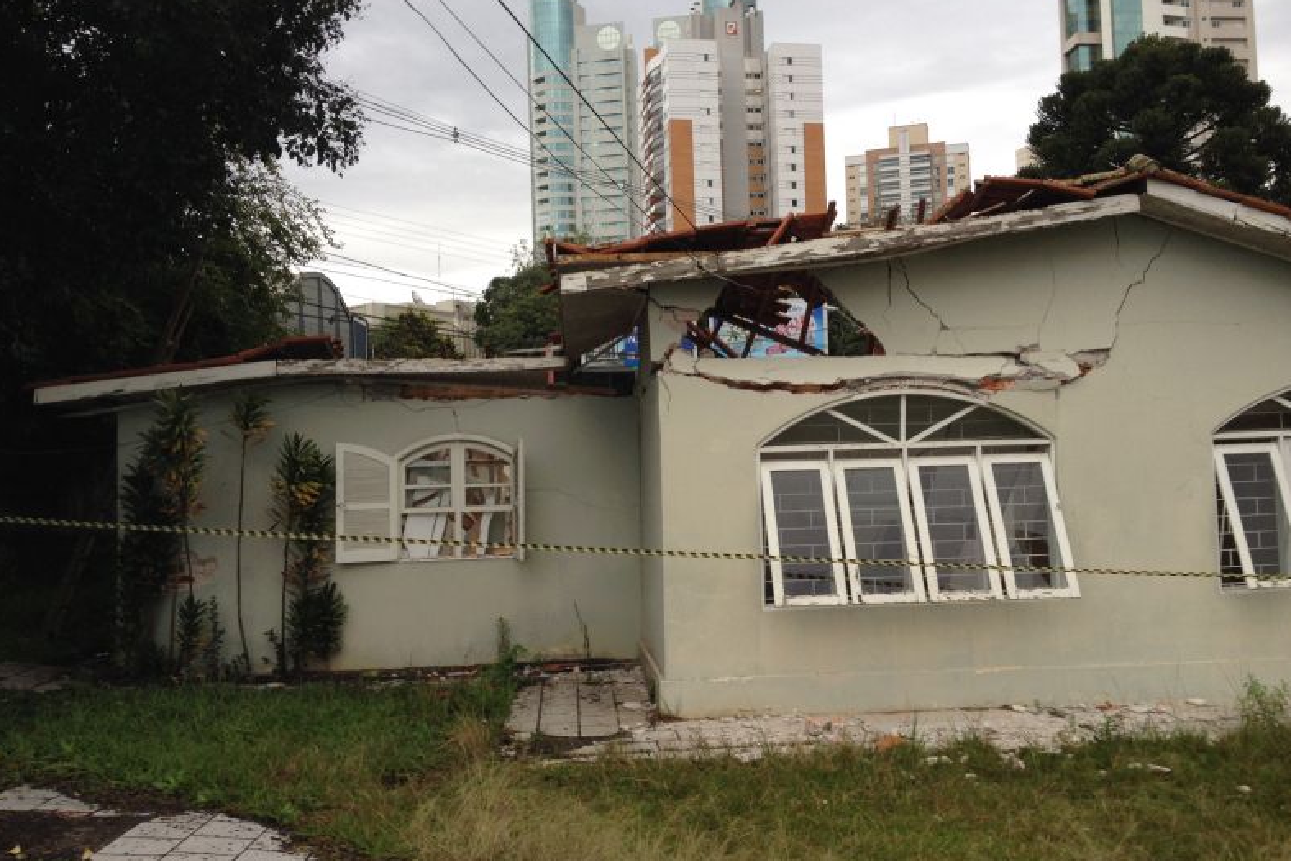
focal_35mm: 37
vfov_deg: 36.0
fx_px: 1327
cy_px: 421
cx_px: 648
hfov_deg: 51.9
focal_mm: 4.28
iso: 64
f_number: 2.4
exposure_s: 1/120
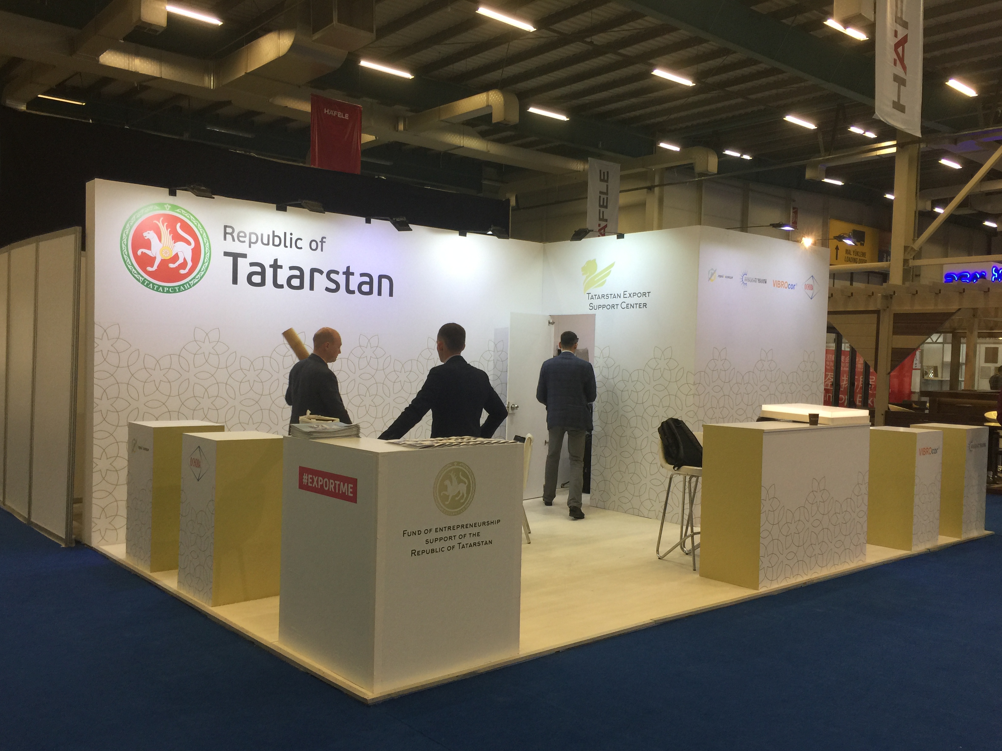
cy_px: 387
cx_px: 492
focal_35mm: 30
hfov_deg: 60.0
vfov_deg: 46.8
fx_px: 868
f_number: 2.2
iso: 32
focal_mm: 4.15
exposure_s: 1/33
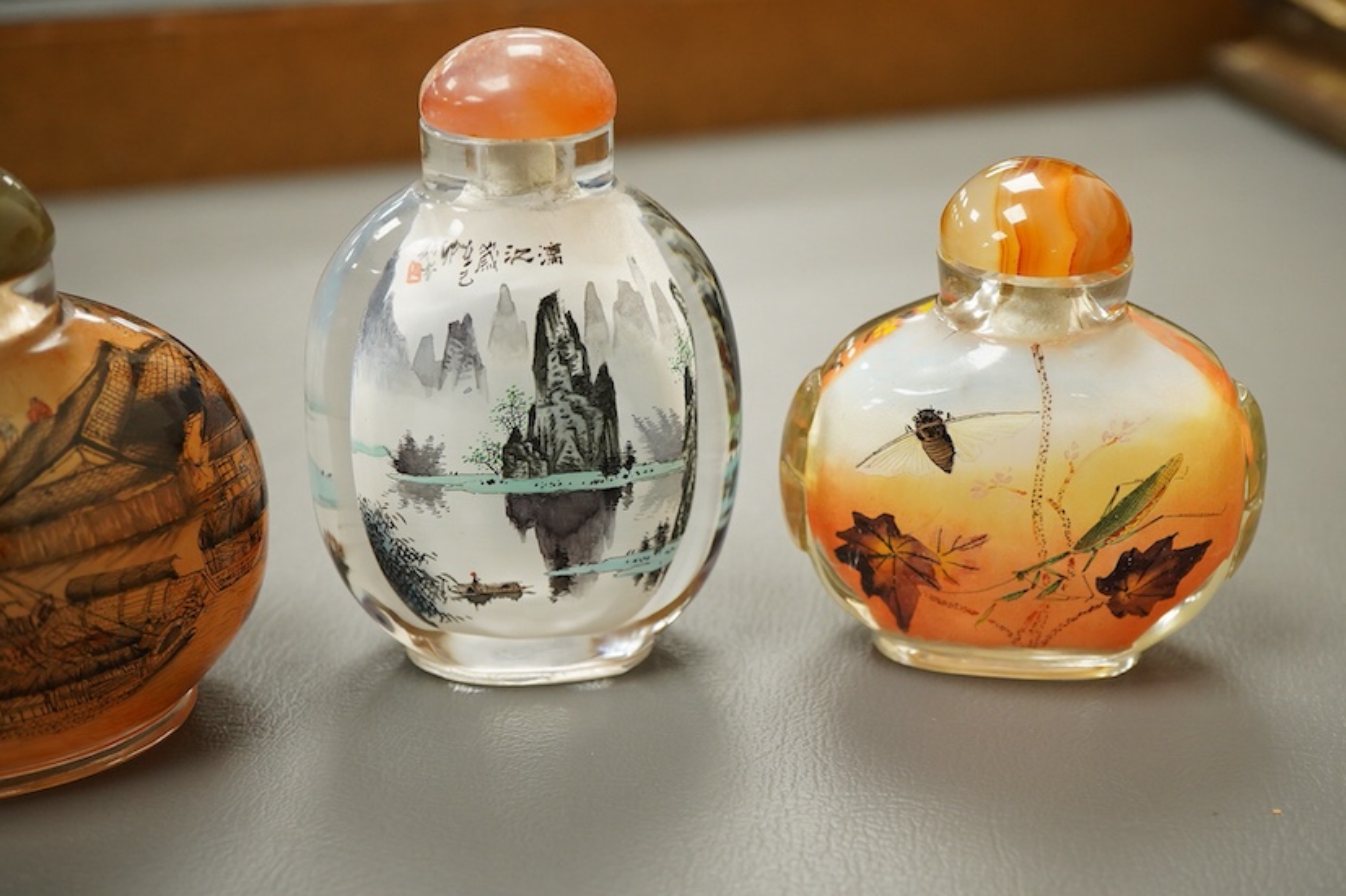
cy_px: 421
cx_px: 718
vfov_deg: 27.5
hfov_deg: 40.3
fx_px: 1832
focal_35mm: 49
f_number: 7.1
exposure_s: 1/125
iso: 1250
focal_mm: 30
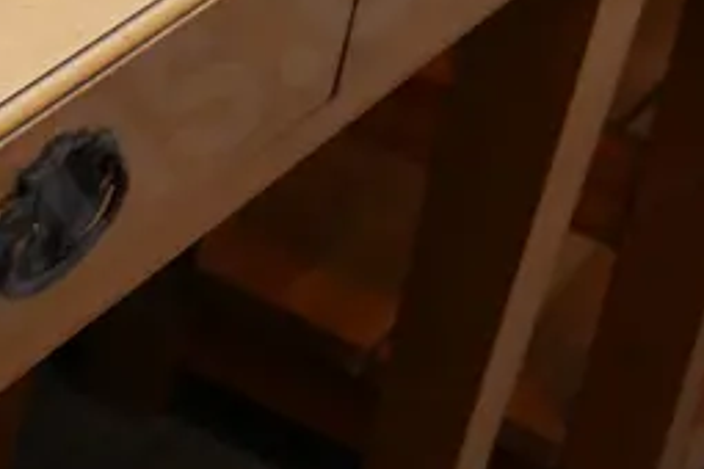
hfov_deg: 12.3
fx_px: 3109
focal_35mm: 159
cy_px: 501
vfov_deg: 8.6
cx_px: -353
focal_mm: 19
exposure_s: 1/60
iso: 320
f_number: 4.1
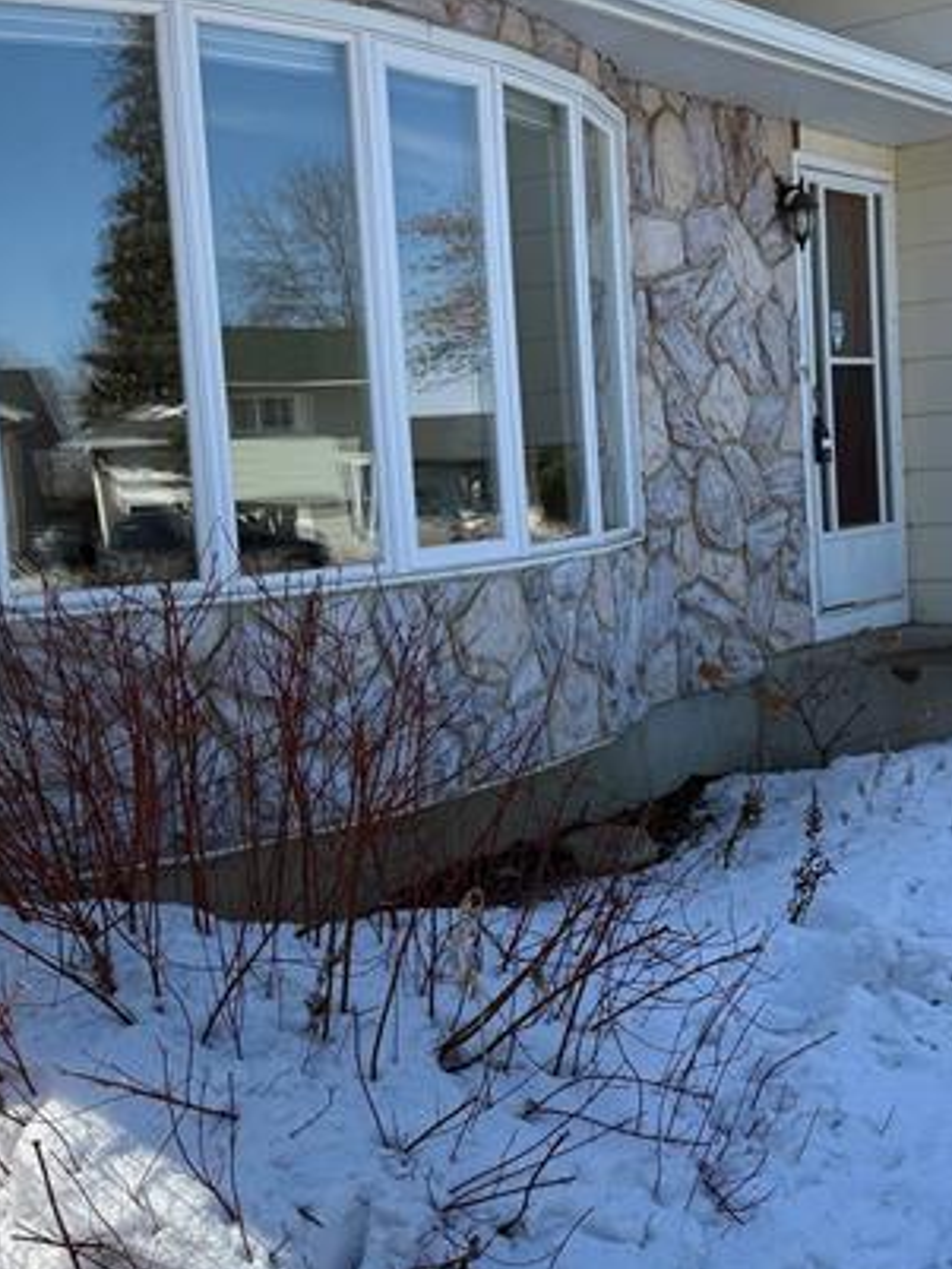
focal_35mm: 46
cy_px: 598
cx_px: 497
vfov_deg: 41.2
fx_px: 1686
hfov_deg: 31.5
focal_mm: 6.76
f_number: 1.78
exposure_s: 1/4167
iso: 80
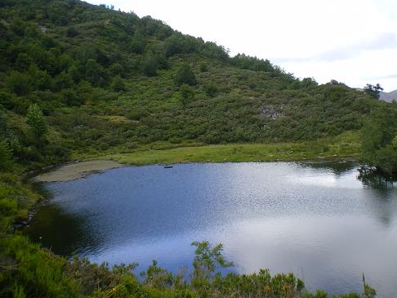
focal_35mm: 41
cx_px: 209
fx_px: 470
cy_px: 153
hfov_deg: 45.7
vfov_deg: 35.1
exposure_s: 1/125
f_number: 4.6
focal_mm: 6.3
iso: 64
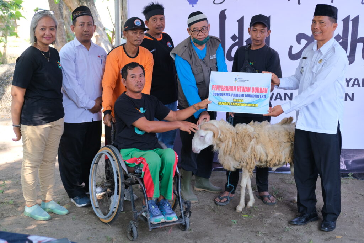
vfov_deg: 25.5
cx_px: 182
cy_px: 122
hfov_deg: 37.5
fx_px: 536
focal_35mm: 53
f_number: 2.8
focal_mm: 35
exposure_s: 1/160
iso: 320
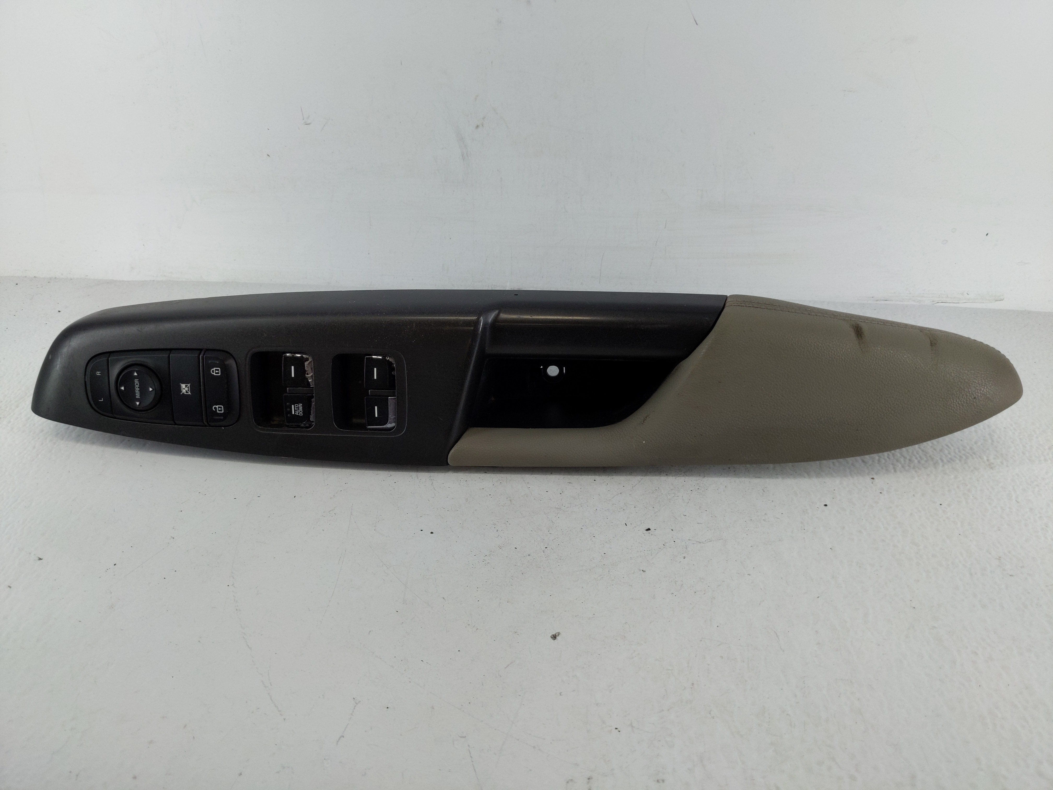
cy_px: 395
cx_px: 526
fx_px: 760
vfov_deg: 54.9
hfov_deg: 69.4
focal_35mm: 25
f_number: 1.73
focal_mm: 4.38
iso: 63
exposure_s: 1/144
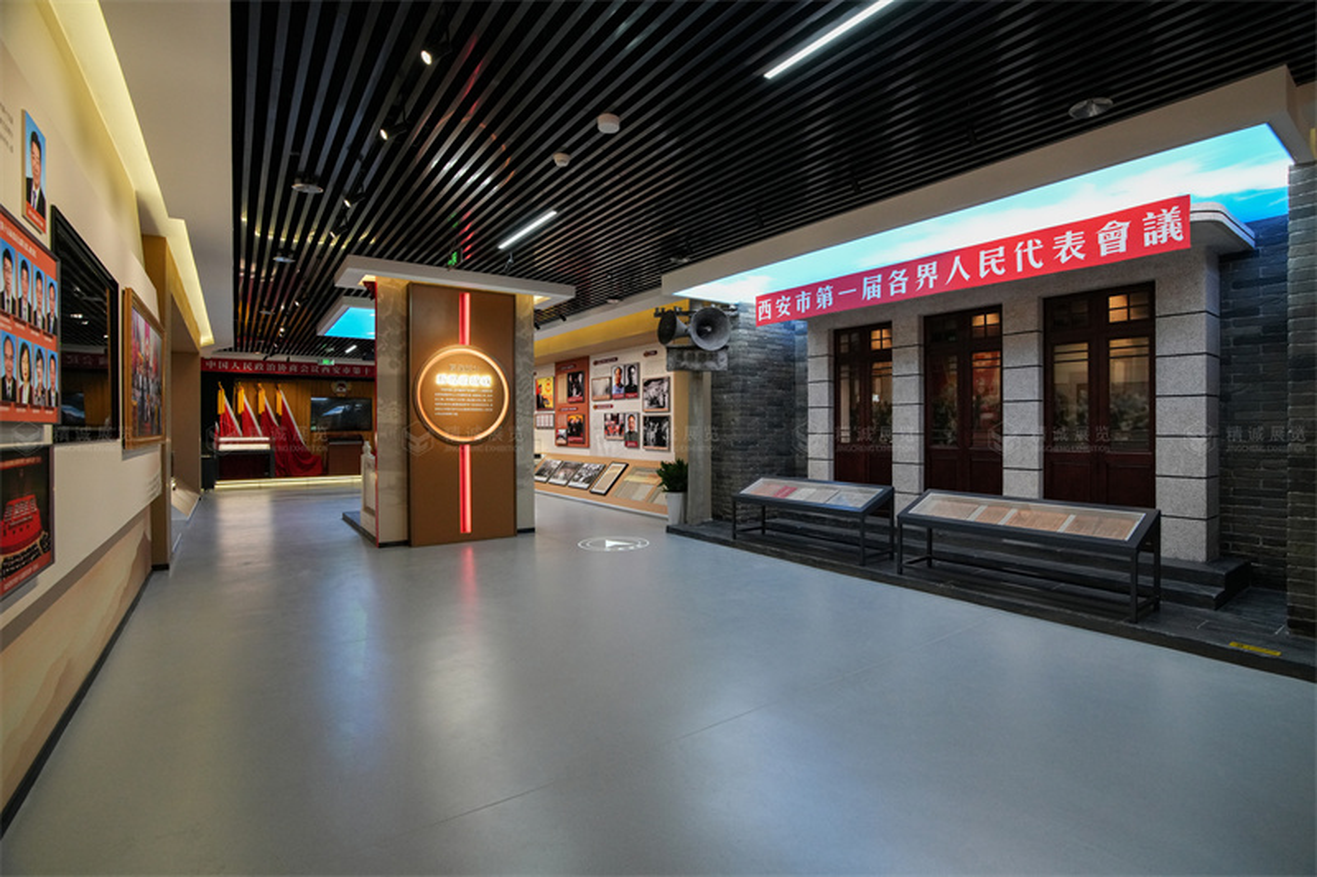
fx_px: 585
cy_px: 438
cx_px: 658
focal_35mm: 16
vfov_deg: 73.7
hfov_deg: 96.7
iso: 2500
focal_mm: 16
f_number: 5.6
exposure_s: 1/100
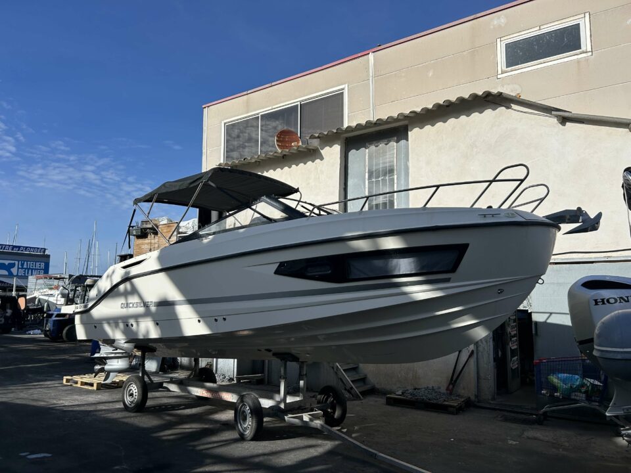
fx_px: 474
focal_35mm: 26
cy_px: 236
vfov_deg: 53.1
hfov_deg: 67.3
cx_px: 316
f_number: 1.5
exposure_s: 1/6993
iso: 50
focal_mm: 5.7
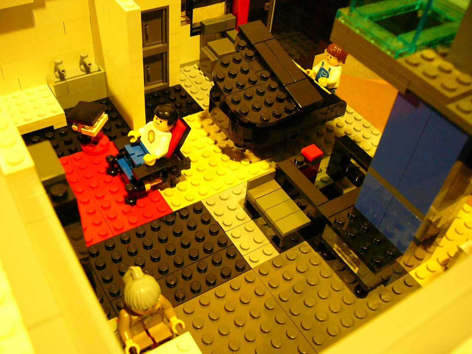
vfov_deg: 40.7
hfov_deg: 52.6
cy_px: 177
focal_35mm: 35
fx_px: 477
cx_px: 236
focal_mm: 5.8
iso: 200
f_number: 2.8
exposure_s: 1/8
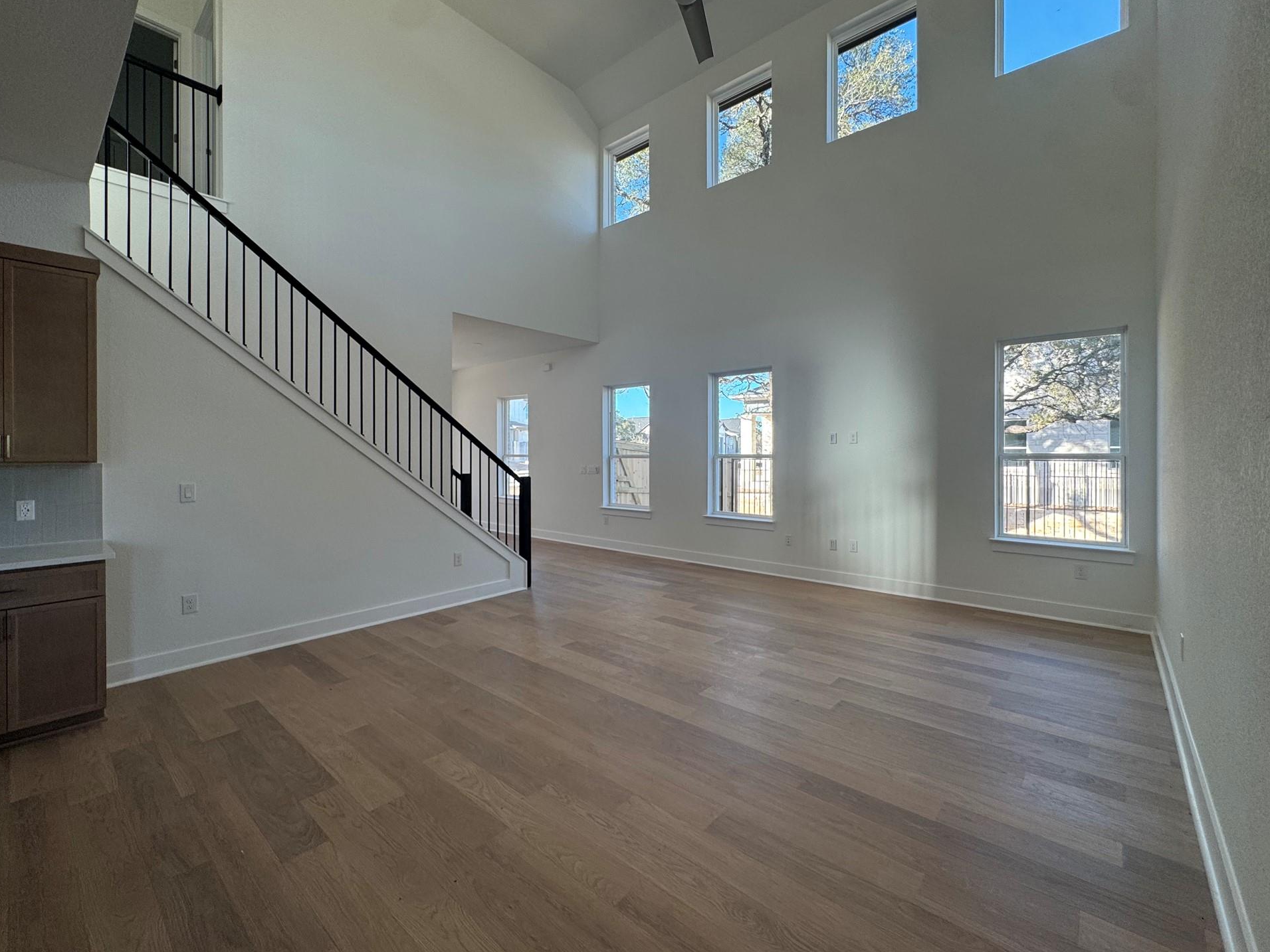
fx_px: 550
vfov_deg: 81.7
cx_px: 631
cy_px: 453
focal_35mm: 15
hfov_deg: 98.2
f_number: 2.2
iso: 50
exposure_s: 1/99
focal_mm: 2.22
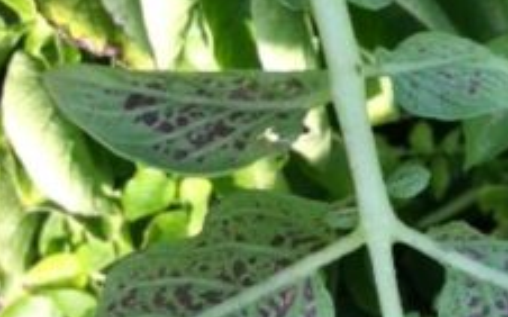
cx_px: 396
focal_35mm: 87
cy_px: 362
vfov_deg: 14.6
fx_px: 1204
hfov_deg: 23.5
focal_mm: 3.85
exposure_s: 1/423
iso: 80
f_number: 2.8
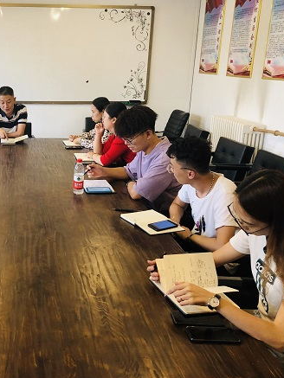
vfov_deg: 45.7
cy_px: 180
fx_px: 448
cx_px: 33
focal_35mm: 41
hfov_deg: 33.5
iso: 40
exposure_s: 1/25
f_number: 1.8
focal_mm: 4
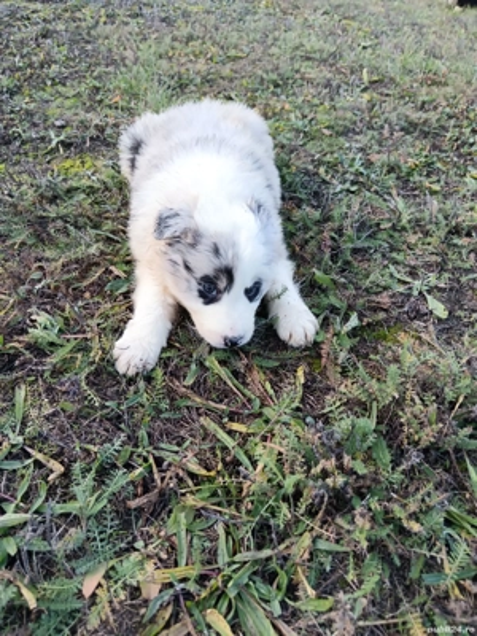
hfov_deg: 51.4
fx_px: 496
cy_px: 318
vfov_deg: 65.3
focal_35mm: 27
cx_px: 238
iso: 123
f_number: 1.9
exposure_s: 1/100
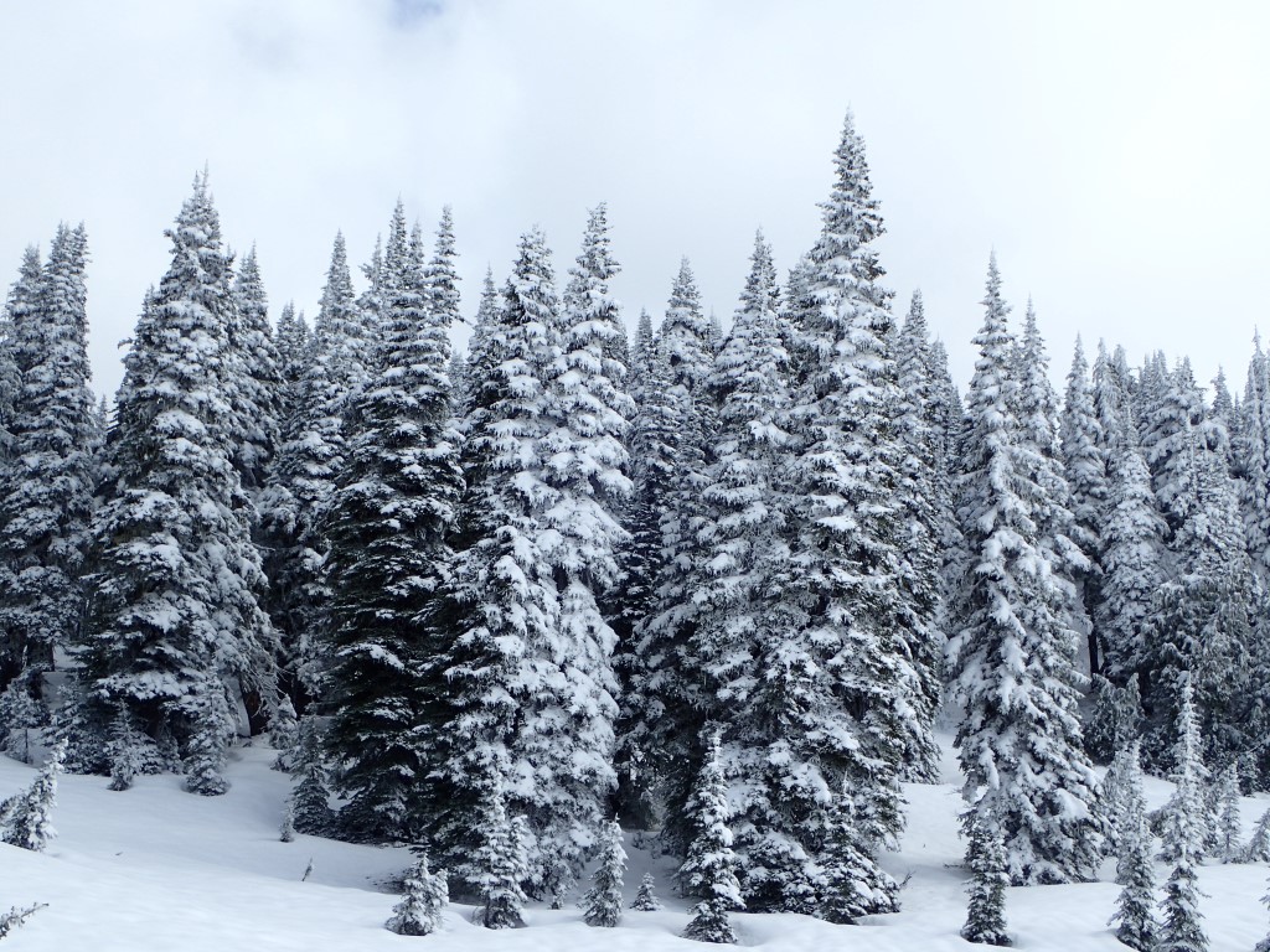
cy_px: 476
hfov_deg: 38.9
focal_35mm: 49
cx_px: 635
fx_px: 1798
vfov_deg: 29.7
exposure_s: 1/800
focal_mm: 8.99
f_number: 4.5
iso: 100
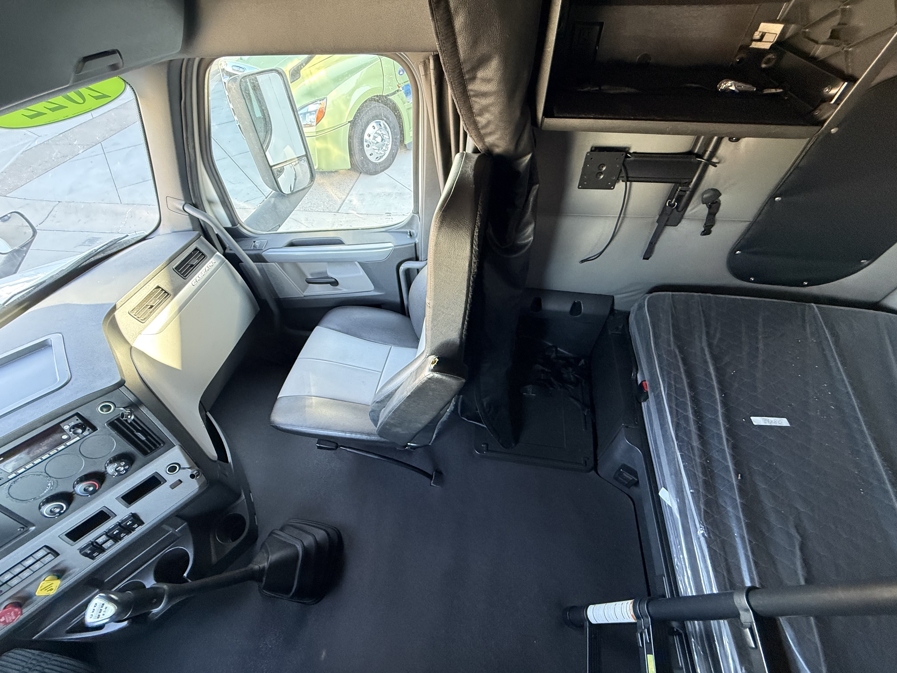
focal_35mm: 14
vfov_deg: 85.7
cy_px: 336
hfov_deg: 102.1
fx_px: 363
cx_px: 448
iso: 500
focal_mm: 2.22
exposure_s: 1/60
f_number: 2.2
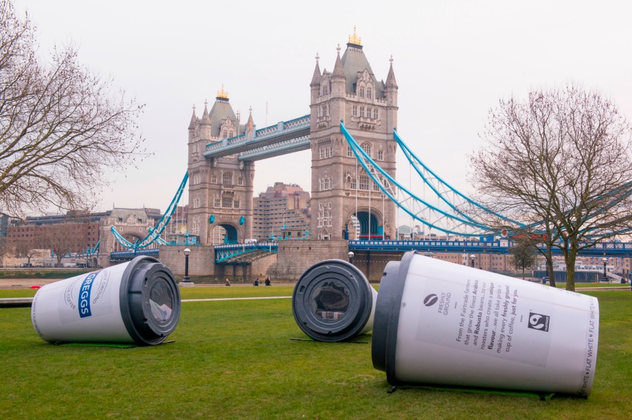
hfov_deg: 46.4
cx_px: 316
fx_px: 737
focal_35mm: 42
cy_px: 210
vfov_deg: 31.8
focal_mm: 42
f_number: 11
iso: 1250
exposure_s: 1/400
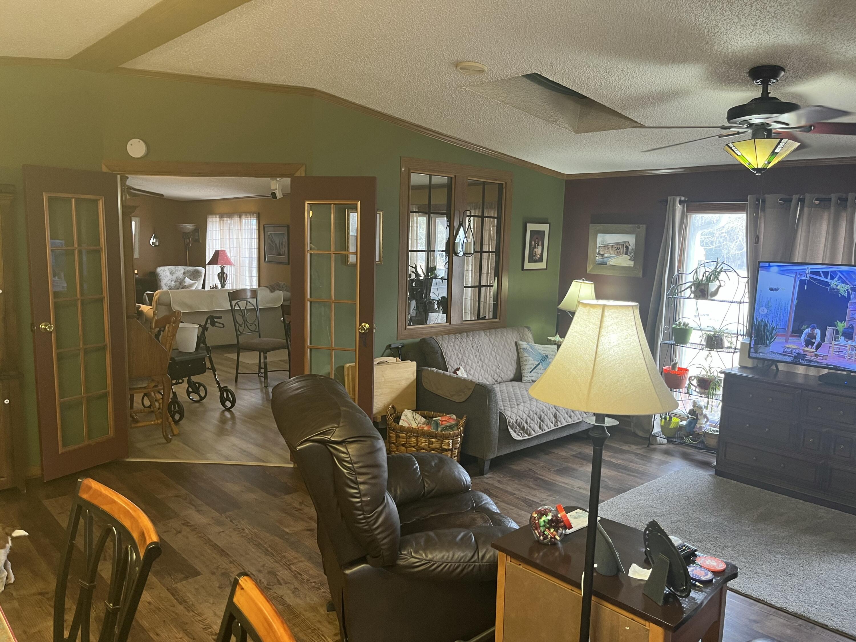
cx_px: 428
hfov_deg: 67.3
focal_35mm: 26
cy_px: 321
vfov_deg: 53.1
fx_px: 643
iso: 125
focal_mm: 5.1
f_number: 1.6
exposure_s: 1/60
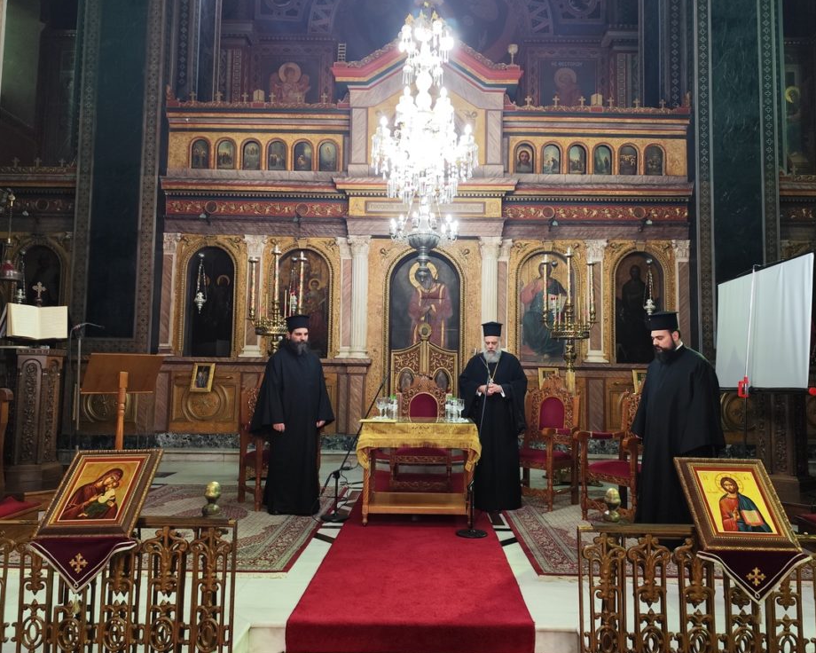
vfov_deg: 56.8
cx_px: 425
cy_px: 331
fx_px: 604
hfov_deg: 68.1
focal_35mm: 25
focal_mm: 6.14
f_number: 1.65
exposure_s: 1/40
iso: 400
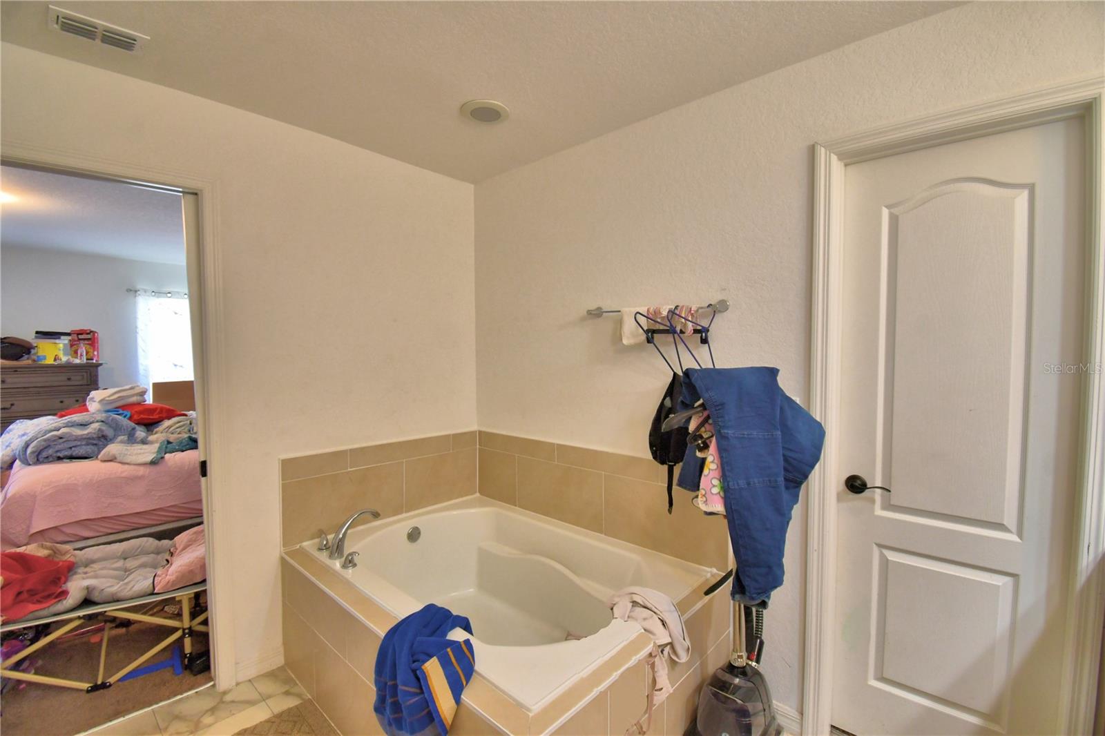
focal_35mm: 15
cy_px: 368
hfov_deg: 100.4
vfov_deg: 77.3
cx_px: 552
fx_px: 460
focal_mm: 10
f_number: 4.5
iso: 560
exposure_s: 1/30
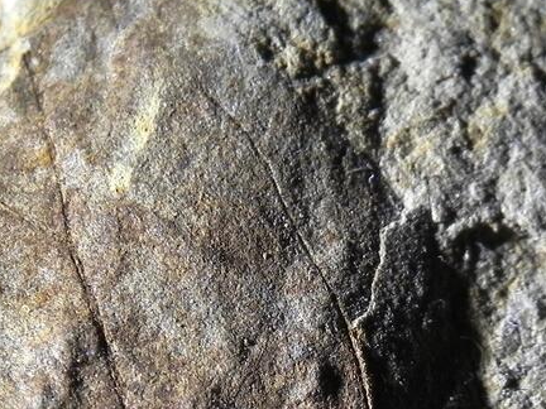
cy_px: 497
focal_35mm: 217
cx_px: 198
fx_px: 3423
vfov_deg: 6.8
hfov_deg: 9.1
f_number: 4
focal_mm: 13.4
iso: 160
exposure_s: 1/74.4
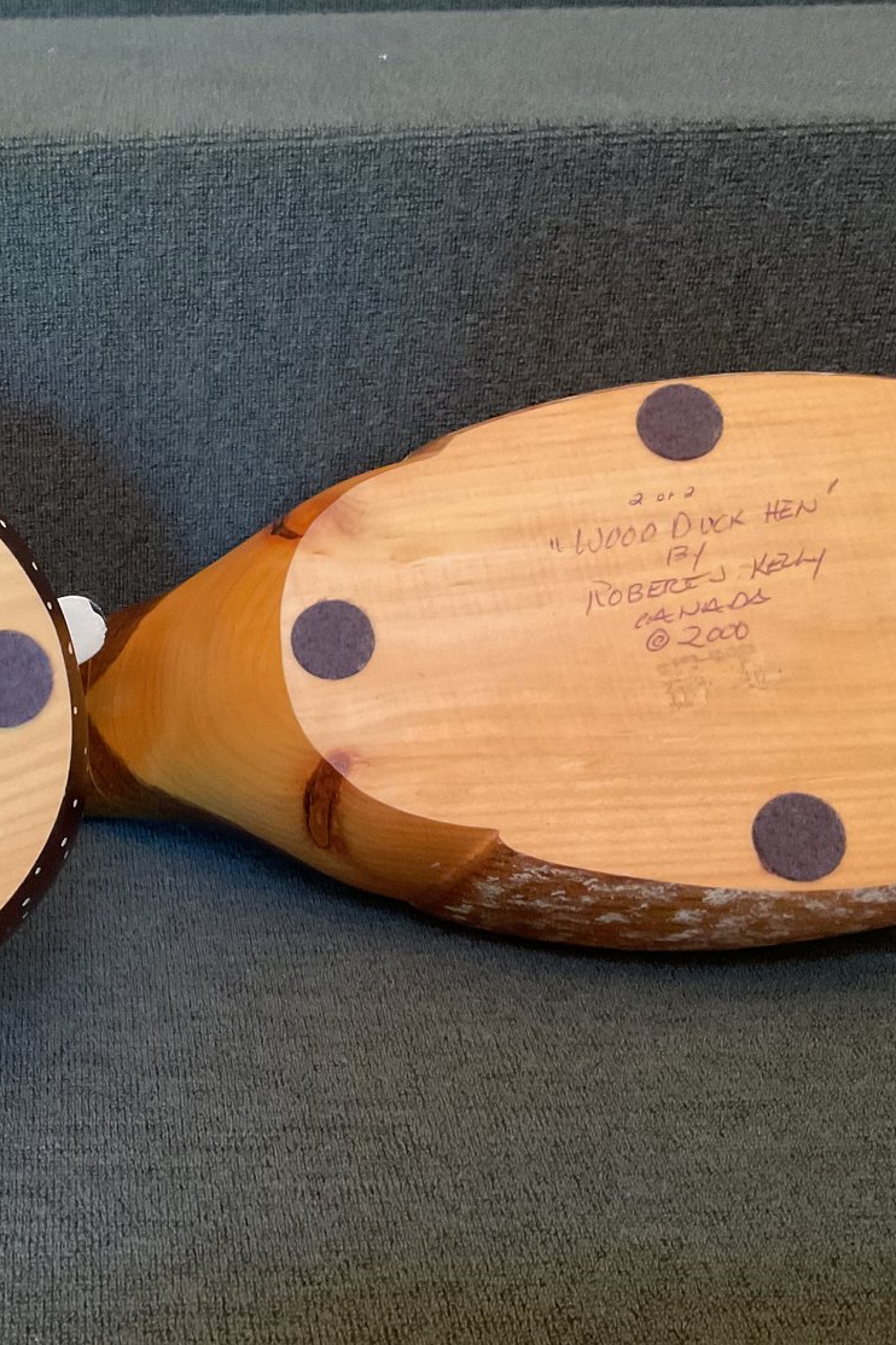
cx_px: 117
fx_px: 1531
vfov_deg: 47.4
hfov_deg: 31.3
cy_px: 679
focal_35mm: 41
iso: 320
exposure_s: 1/60
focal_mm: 3
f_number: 1.8
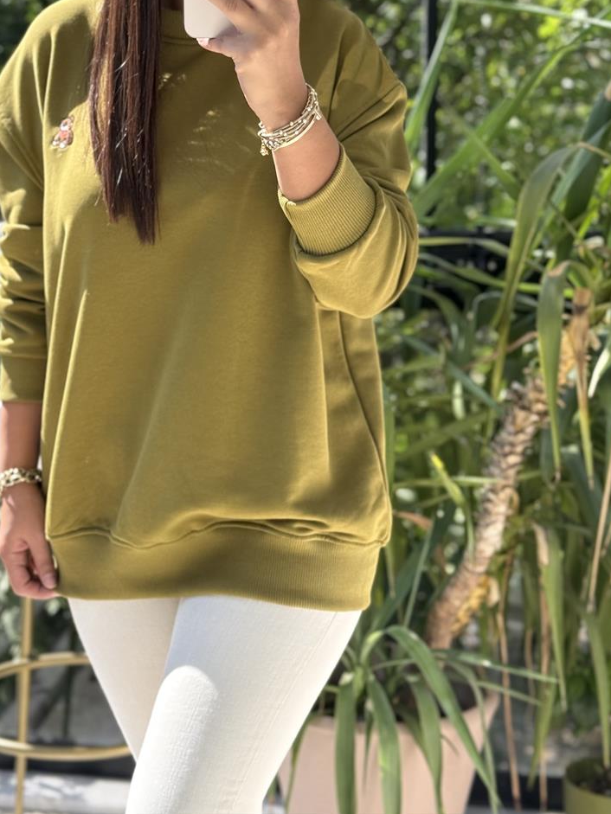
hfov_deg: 21.5
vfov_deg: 28.3
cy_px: 240
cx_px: 209
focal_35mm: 68
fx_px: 1600
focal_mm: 6.76
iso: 64
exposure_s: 1/534
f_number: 1.78
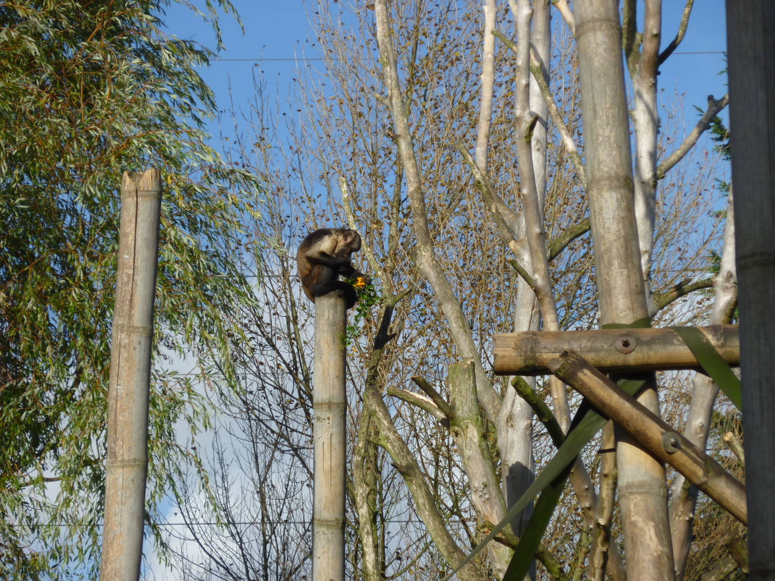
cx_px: 388
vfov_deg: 7.4
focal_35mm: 200
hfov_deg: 9.9
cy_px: 290
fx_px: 4478
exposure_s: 1/320
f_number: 5.9
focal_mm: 36
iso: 80
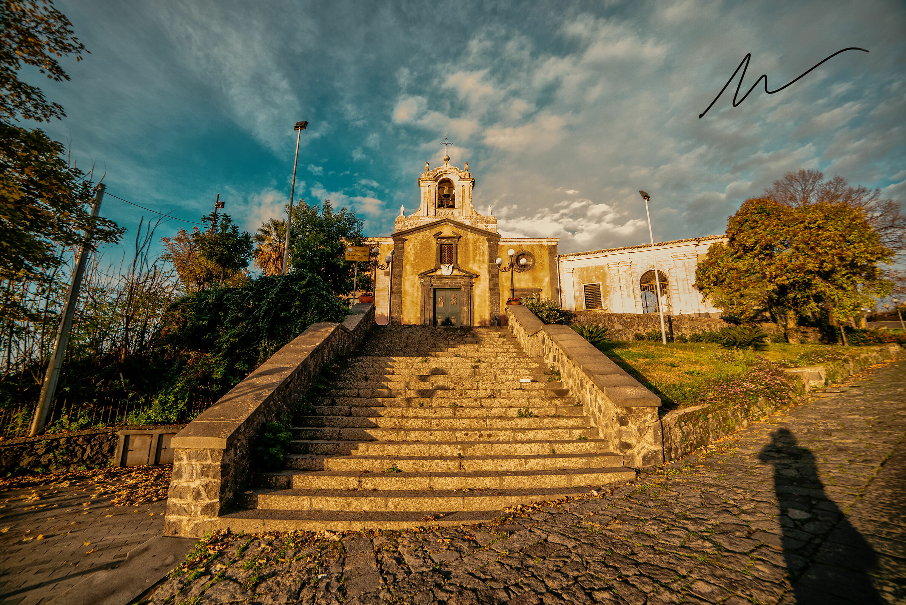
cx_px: 453
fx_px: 352
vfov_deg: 81.3
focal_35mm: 14
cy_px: 302
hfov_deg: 104.2
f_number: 5.6
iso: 1250
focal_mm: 14
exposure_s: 1/320
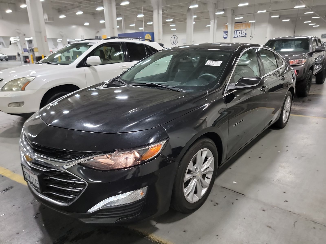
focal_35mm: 24
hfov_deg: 71.6
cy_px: 122
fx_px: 226
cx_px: 163
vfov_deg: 56.8
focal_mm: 6.7
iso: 873
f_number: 1.8
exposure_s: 1/39
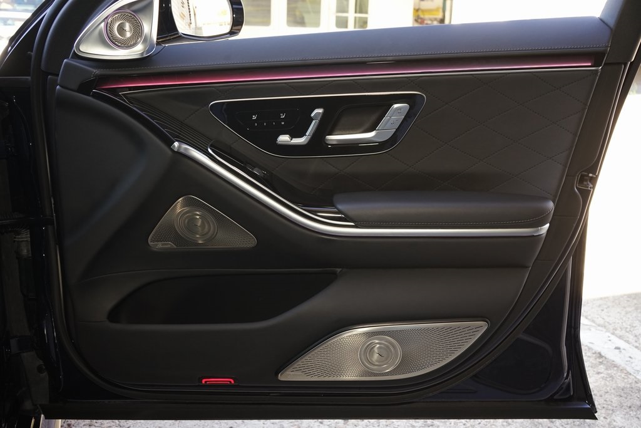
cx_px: 320
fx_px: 659
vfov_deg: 36.0
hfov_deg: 51.9
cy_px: 214
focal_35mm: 37
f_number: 8
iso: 1000
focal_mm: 37
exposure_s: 1/80
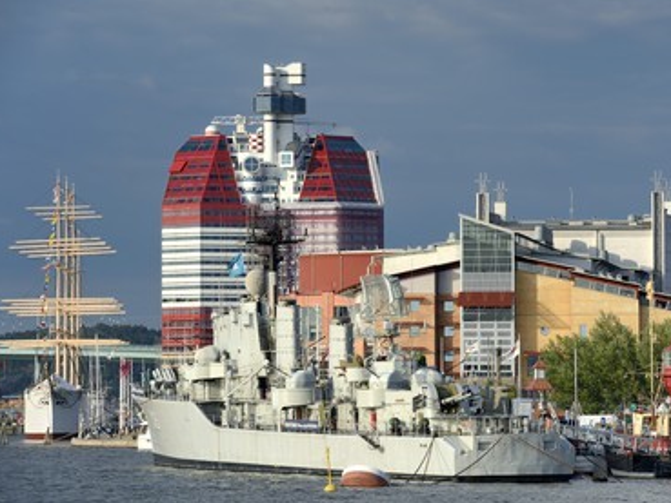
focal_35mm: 219
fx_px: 4246
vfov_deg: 6.8
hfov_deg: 9.0
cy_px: 252
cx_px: 370
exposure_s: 1/400
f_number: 11
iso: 200
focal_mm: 200
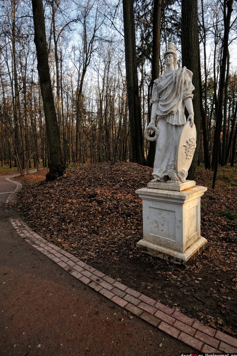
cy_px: 175
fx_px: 187
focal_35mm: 19
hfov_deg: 64.6
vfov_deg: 86.9
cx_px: 119
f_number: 5
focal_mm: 12
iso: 320
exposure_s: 1/250
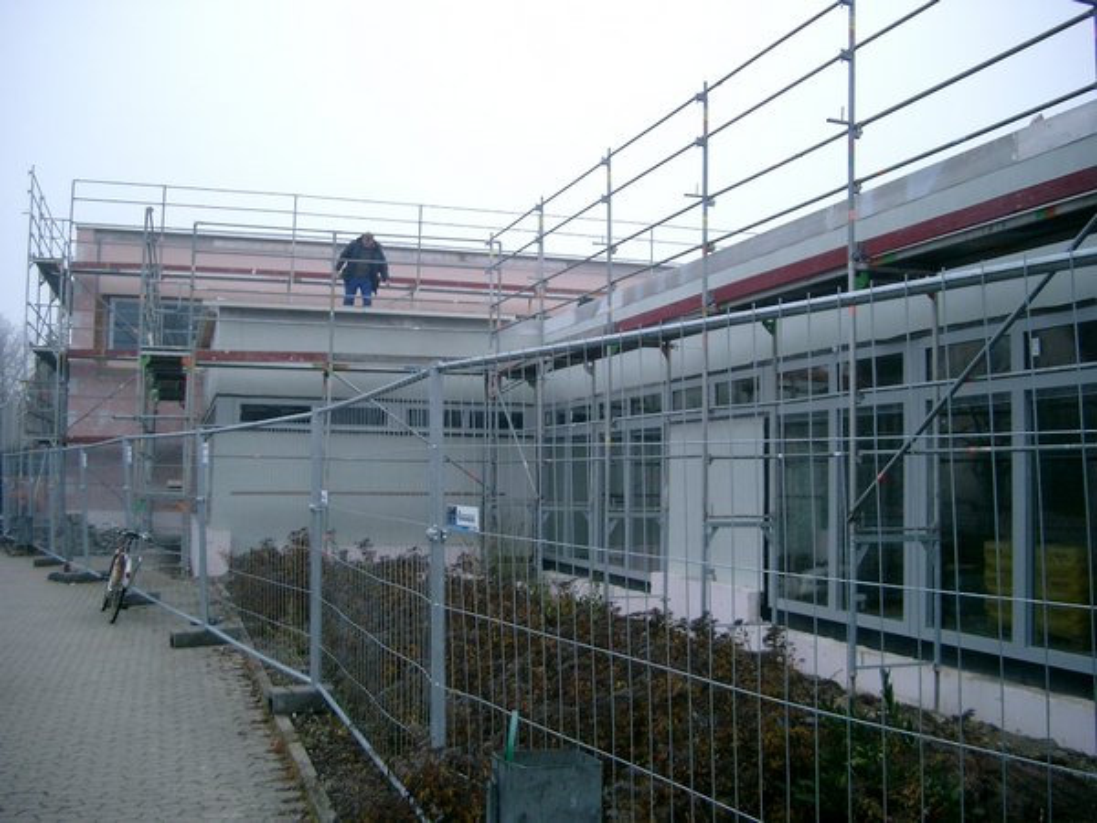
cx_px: 548
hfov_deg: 50.1
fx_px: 1173
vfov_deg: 38.7
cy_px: 412
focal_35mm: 37
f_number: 2.6
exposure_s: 1/200
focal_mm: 7.6
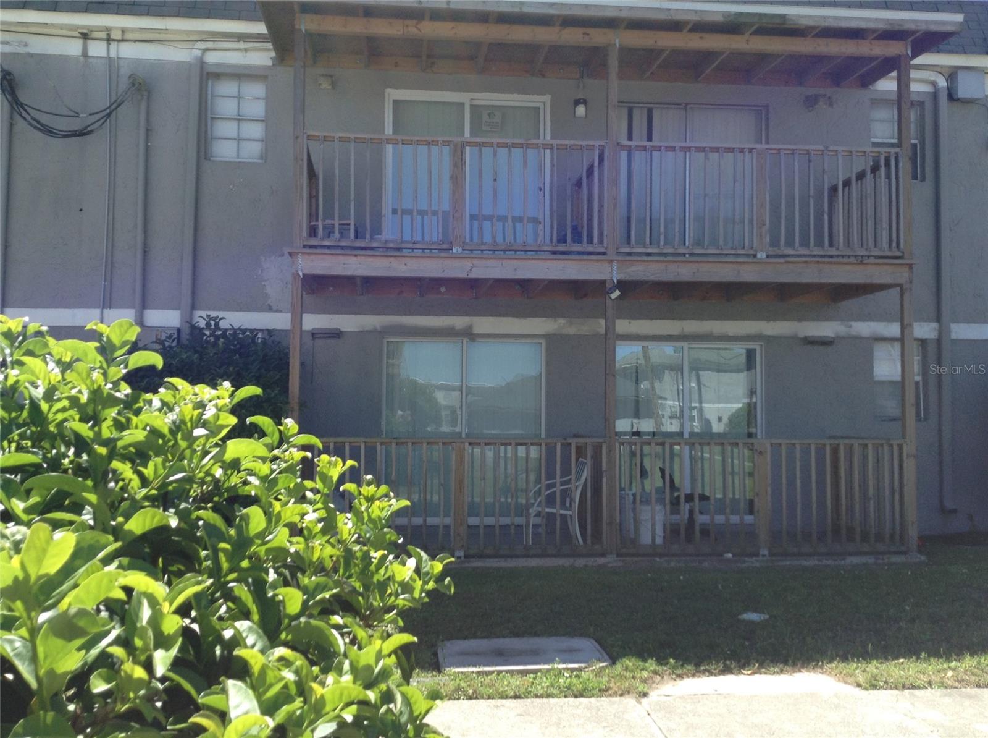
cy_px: 369
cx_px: 494
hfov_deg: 55.4
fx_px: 940
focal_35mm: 33
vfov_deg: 42.8
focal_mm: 3.3
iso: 25
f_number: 2.4
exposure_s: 1/463
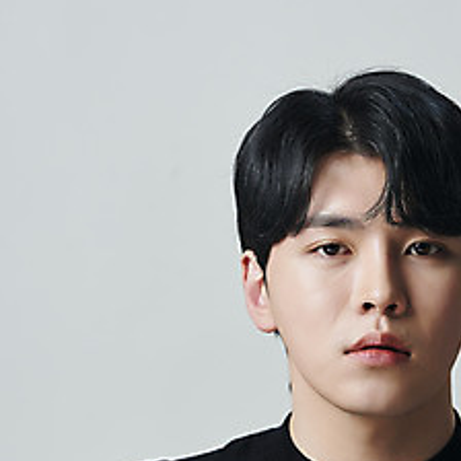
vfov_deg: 6.1
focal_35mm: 289
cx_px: 258
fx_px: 4354
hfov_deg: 6.1
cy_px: 222
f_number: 7.1
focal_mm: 190
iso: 64
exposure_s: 1/125
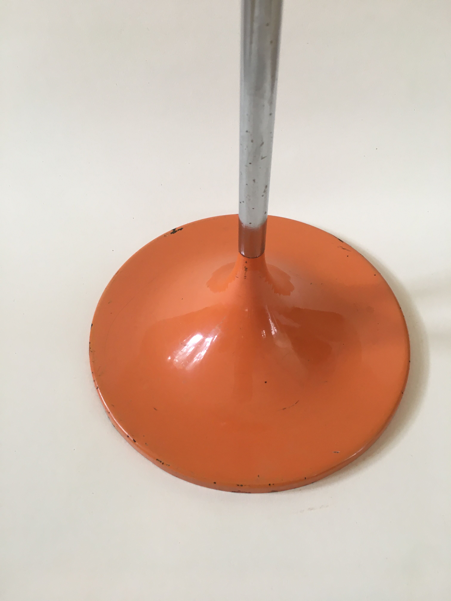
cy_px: 300
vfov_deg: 61.7
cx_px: 226
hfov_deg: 48.2
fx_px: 504
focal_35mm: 29
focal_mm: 4.15
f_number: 2.2
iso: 64
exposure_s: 1/33
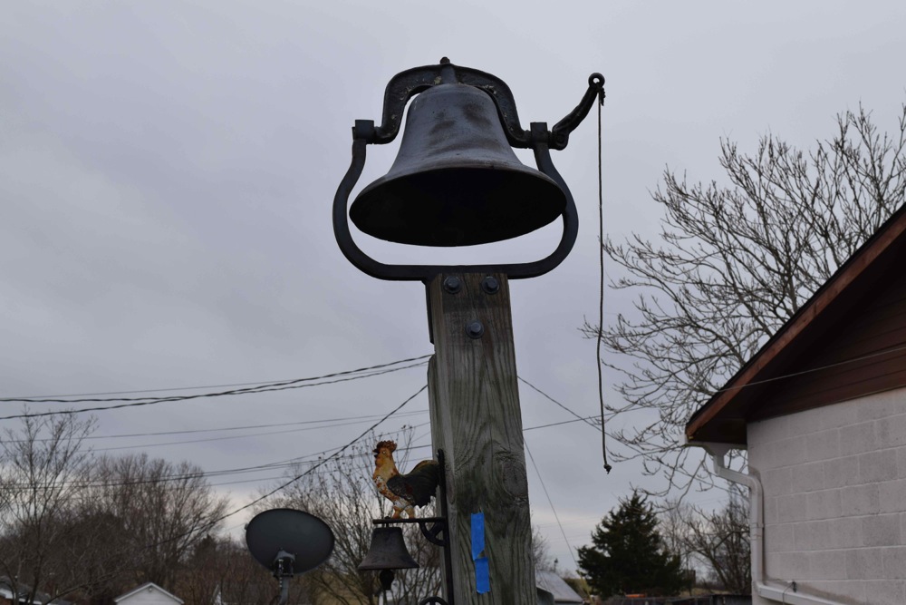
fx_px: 1208
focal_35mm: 48
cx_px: 453
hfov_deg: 41.1
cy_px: 302
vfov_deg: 28.1
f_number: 10
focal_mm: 32
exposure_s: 1/400
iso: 200
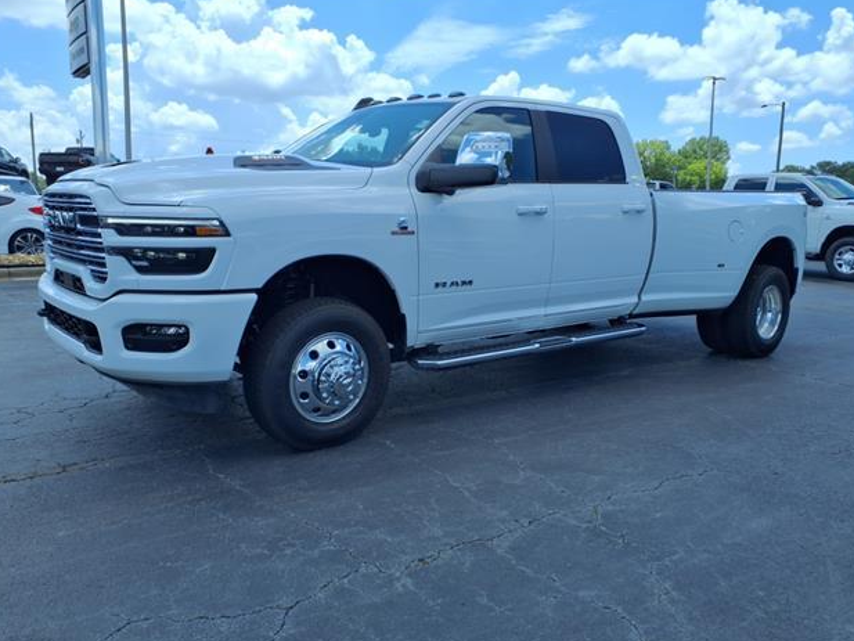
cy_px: 317
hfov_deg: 63.4
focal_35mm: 28
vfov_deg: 49.8
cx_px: 429
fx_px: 691
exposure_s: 1/2500
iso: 40
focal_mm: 3.58
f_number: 1.9
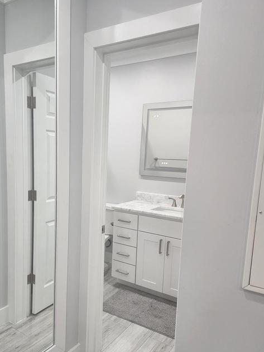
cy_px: 192
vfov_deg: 63.3
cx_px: 112
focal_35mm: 28
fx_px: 285
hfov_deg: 49.5
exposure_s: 1/120
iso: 250
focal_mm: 6.4
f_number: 1.8
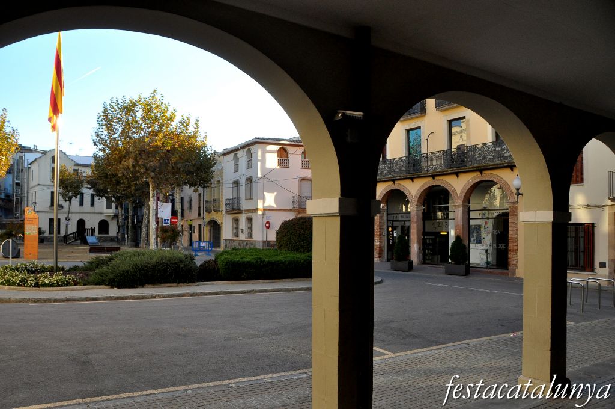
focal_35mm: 27
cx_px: 308
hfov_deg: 67.4
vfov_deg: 47.8
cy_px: 204
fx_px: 461
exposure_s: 1/640
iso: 900
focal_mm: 18
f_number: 7.1
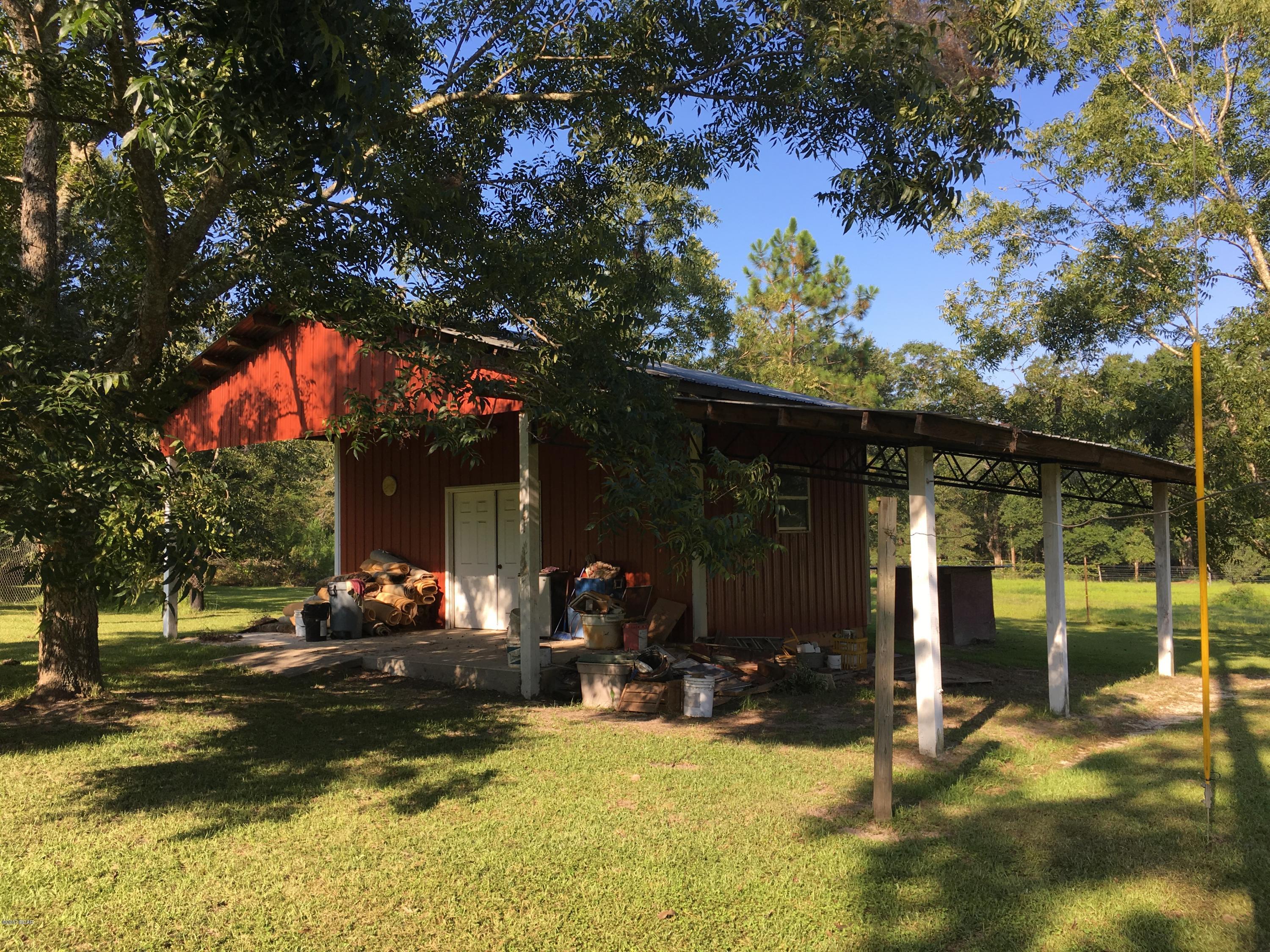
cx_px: 635
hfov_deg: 61.7
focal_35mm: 29
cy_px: 476
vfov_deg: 48.2
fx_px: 1064
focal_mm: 4.15
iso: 25
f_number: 2.2
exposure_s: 1/549
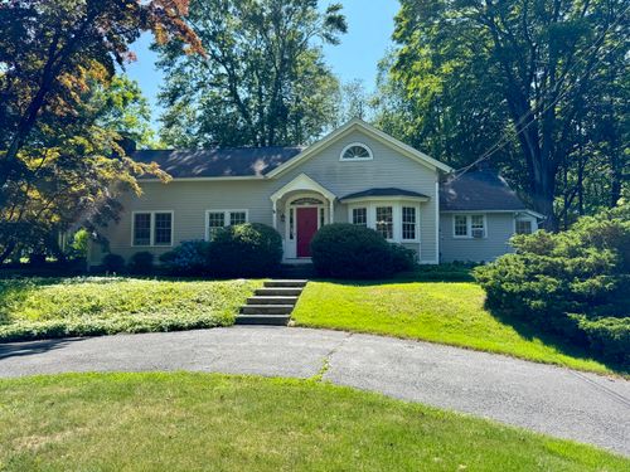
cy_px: 236
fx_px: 437
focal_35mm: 24
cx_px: 315
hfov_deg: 71.6
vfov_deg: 56.8
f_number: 1.78
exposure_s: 1/2041
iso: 80
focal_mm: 6.76
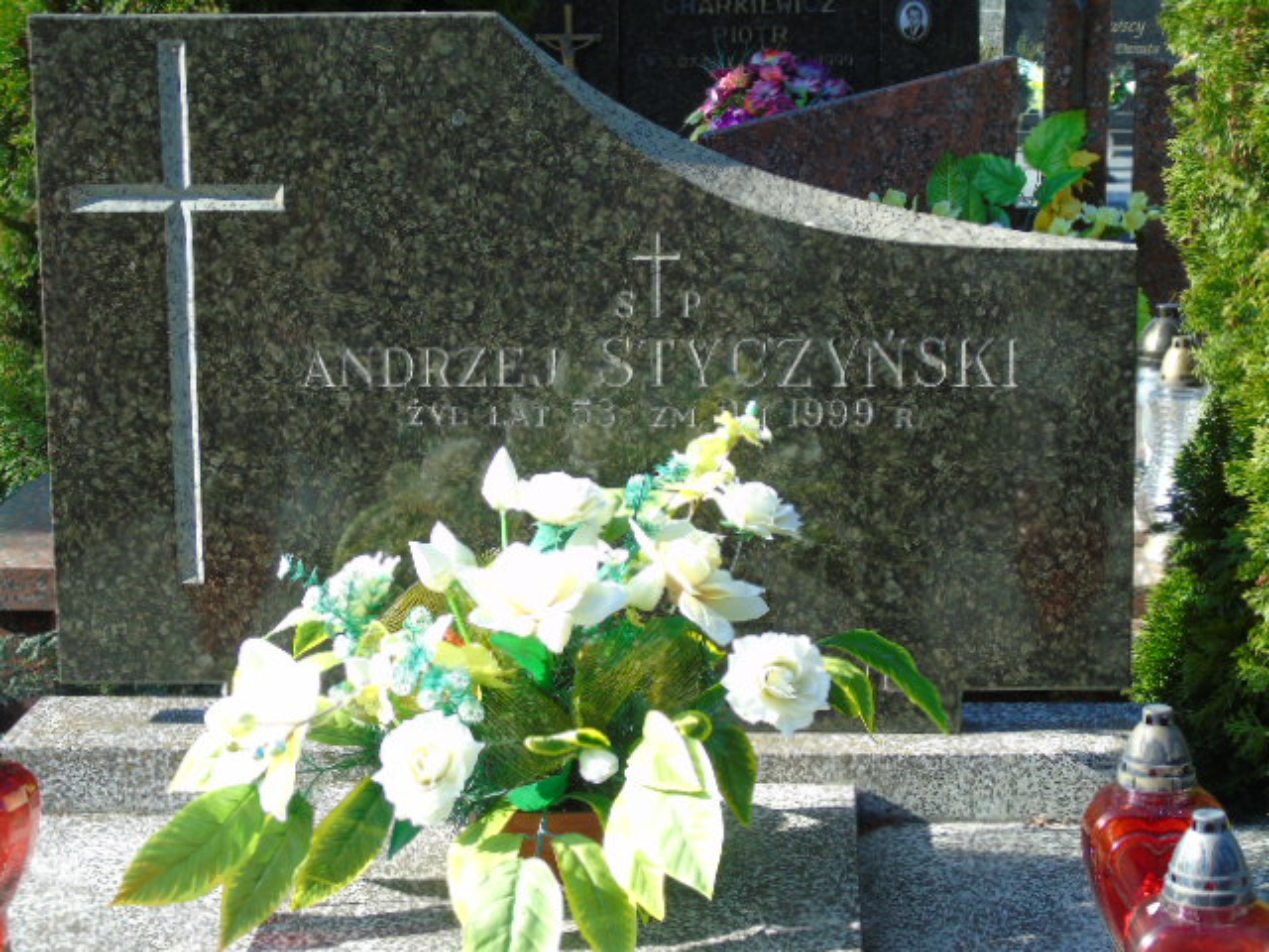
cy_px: 476
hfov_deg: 23.8
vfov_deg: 18.0
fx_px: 3006
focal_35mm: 82
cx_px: 634
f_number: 4.1
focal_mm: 15
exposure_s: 1/160
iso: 80
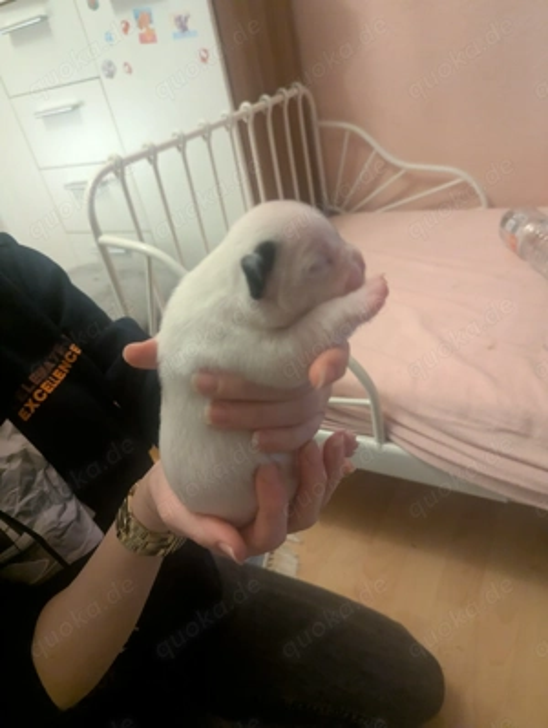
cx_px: 274
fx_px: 505
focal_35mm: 24
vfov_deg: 71.5
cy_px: 364
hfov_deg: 57.0
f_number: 1.85
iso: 2429
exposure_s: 1/42.3
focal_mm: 6.81
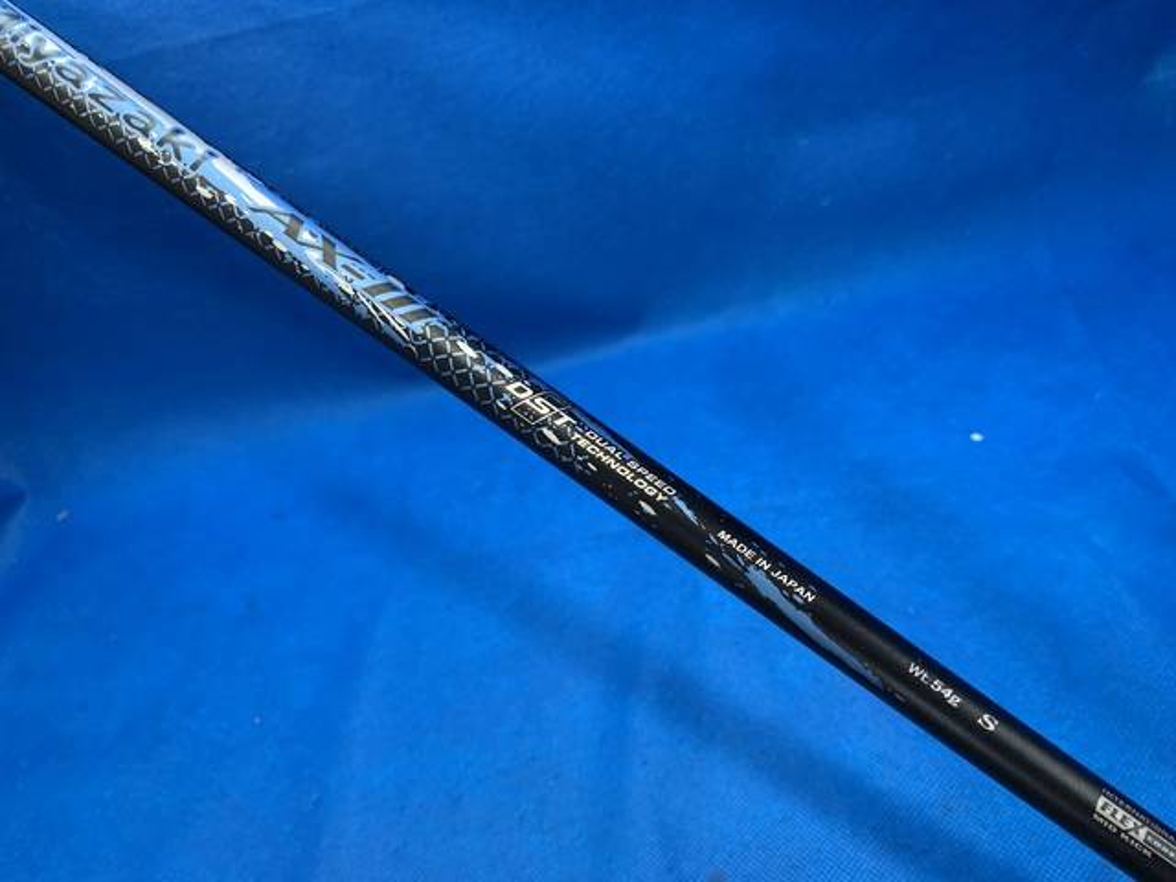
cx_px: 588
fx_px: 883
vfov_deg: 53.1
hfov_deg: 67.3
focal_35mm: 26
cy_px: 441
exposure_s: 1/60
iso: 100
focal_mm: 4.25
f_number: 1.8
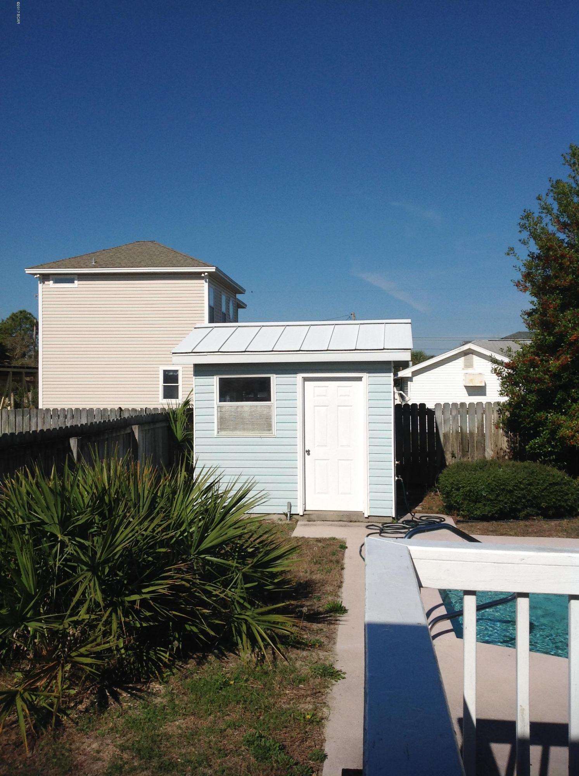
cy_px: 388
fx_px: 783
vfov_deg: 52.7
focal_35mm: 35
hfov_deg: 40.6
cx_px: 290
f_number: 2.4
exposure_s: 1/6061
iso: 50
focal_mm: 4.28
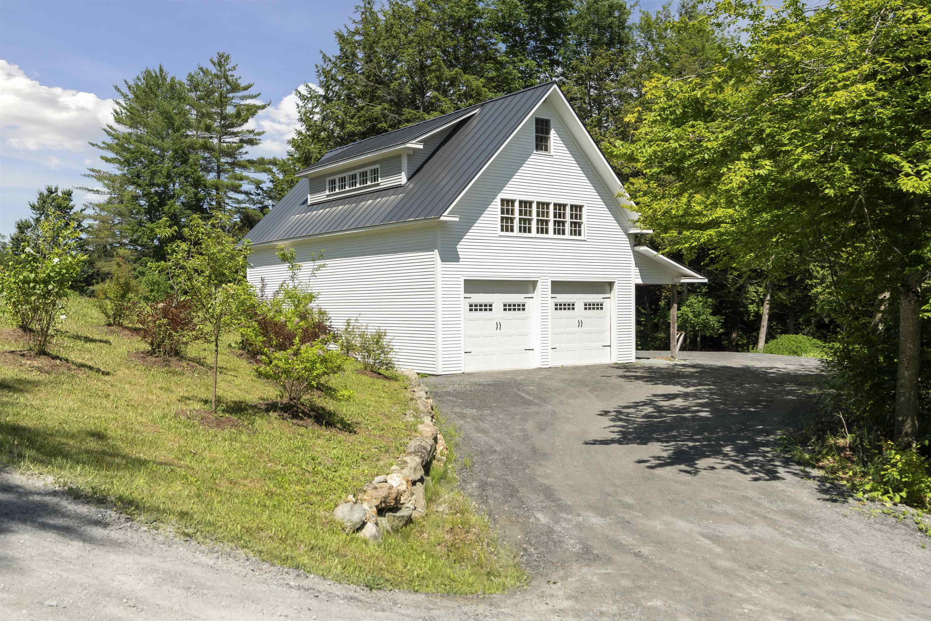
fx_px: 853
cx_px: 466
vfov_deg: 40.0
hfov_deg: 57.2
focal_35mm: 33
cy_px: 310
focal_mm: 22
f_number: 7.1
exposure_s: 1/320
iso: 200
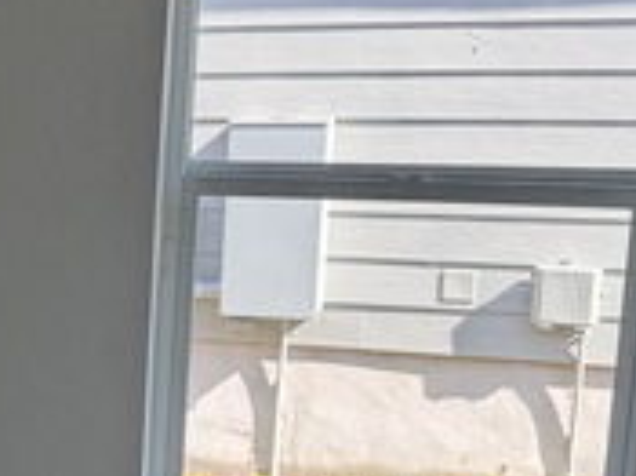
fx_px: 1616
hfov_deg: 20.1
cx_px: -225
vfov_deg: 16.6
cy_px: 385
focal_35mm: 88
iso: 64
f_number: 1.78
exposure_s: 1/161
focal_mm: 6.76
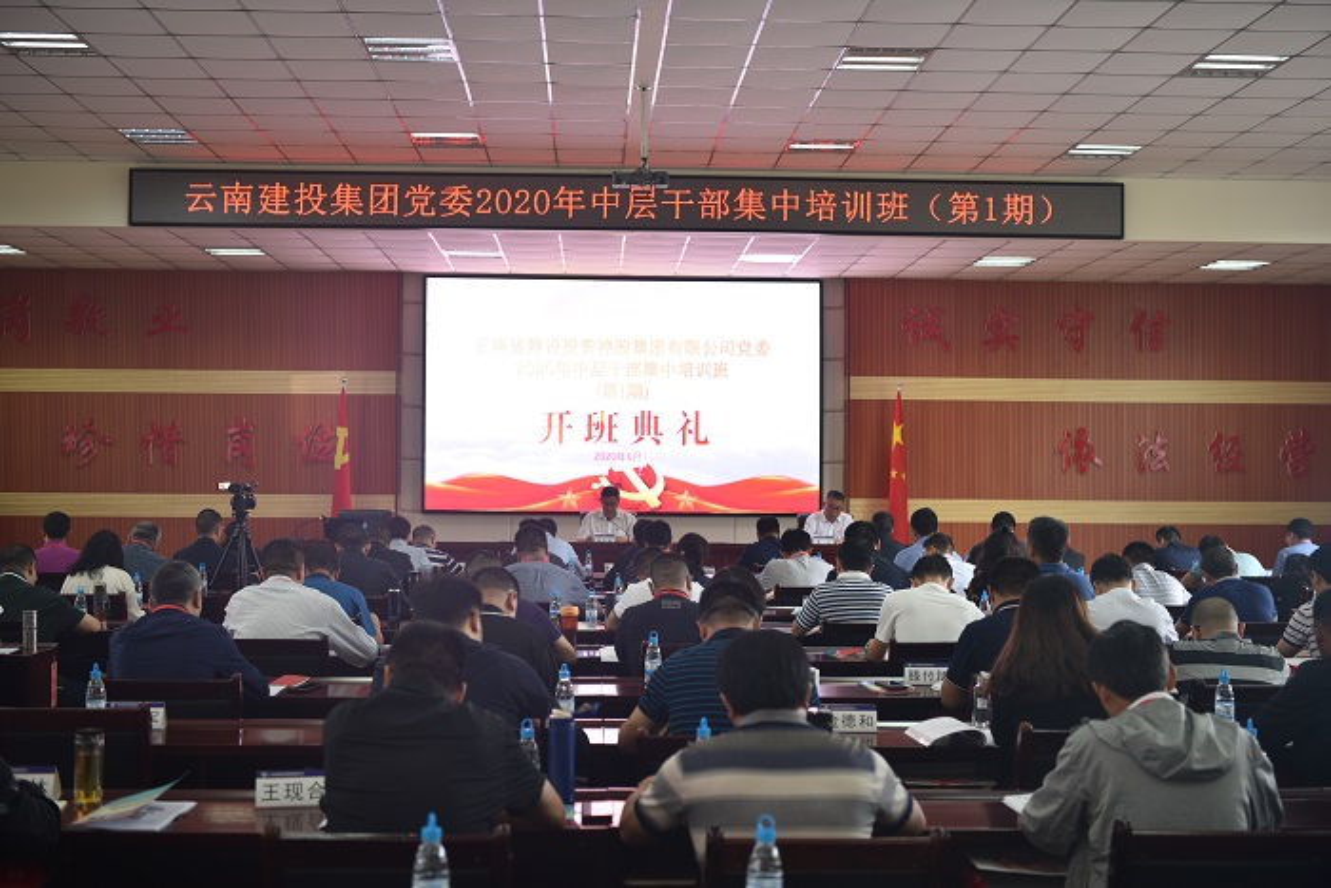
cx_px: 666
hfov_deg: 42.7
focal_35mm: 46
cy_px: 444
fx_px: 1701
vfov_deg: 29.3
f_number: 2.8
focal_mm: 46
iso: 200
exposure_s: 1/50
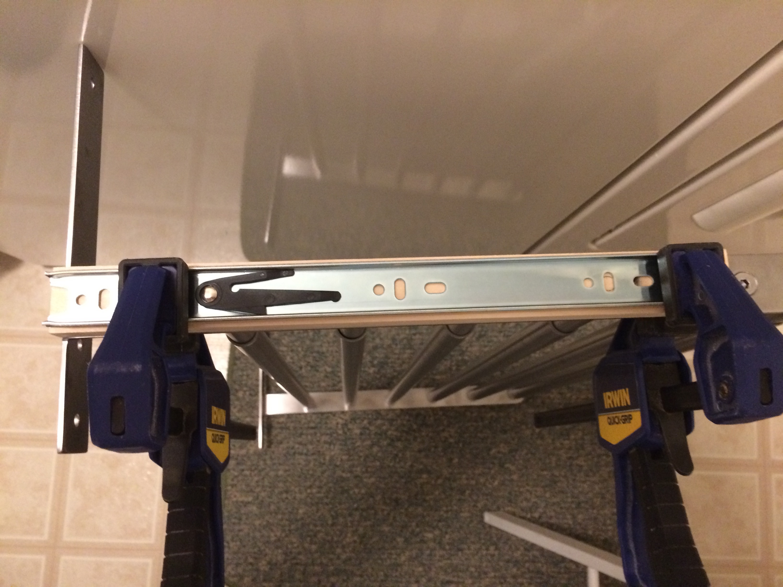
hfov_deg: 61.7
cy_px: 294
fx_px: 656
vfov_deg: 48.2
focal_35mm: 29
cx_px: 392
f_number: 2.2
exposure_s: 1/20
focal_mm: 4.15
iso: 320
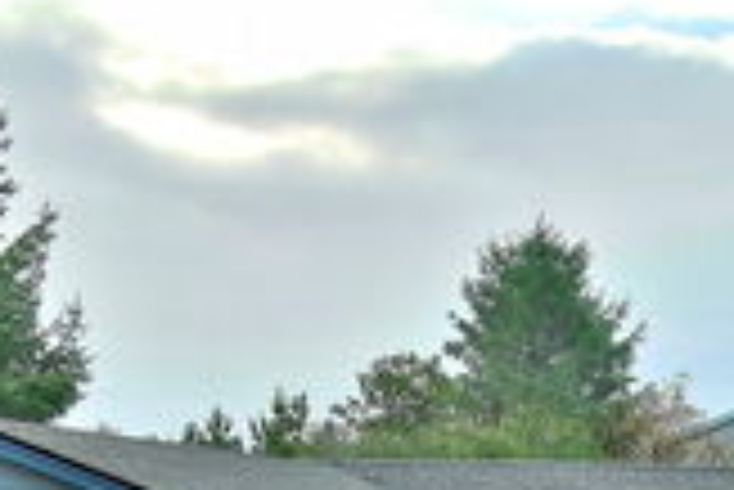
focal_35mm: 91
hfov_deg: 22.3
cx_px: 410
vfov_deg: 14.1
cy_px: 744
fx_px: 1857
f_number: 2.8
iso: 100
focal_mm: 10.57
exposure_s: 1/235
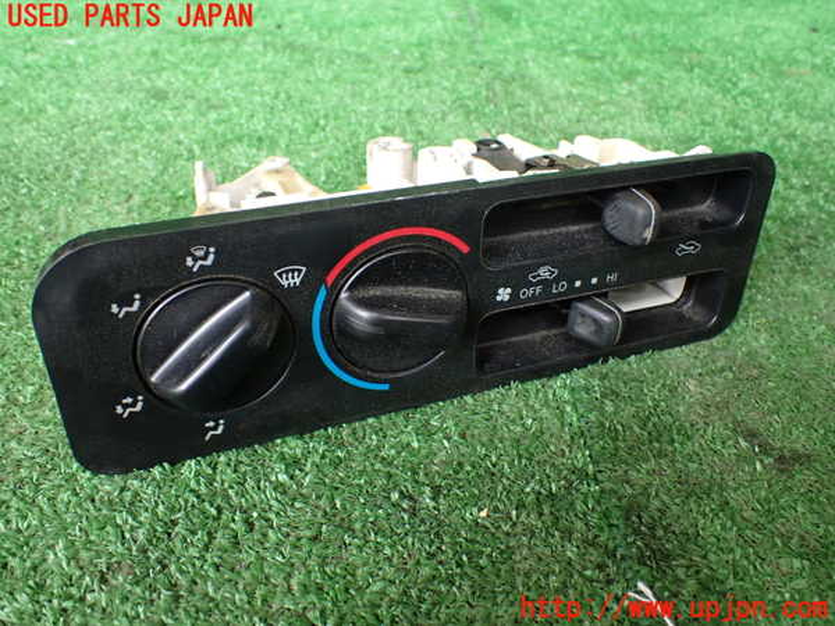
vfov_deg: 46.8
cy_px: 313
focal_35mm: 30
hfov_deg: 60.0
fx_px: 724
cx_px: 418
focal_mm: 5.4
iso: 320
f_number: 2.3
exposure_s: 1/125
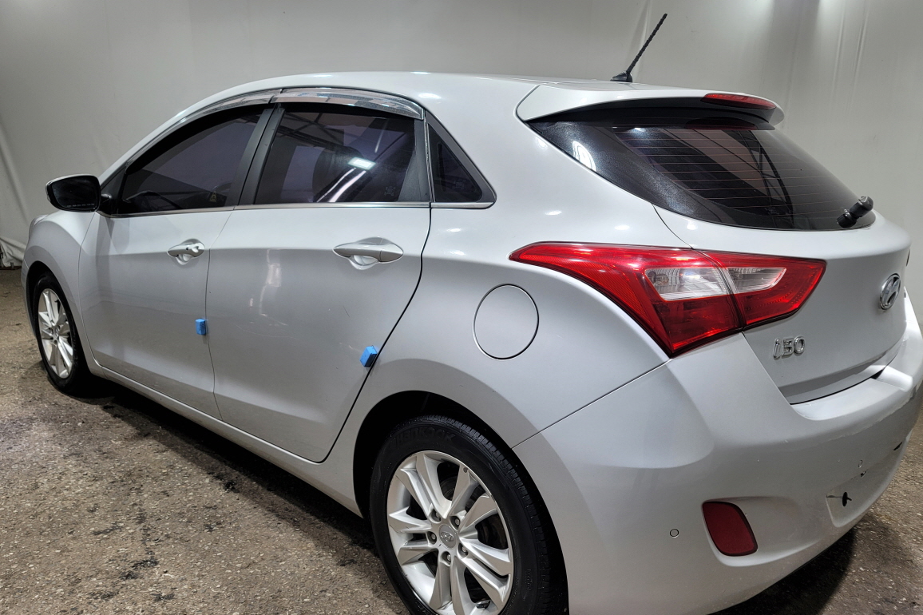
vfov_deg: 47.7
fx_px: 692
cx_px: 466
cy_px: 354
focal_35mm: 27
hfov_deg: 67.4
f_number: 1.8
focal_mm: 7
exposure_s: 1/120
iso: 40
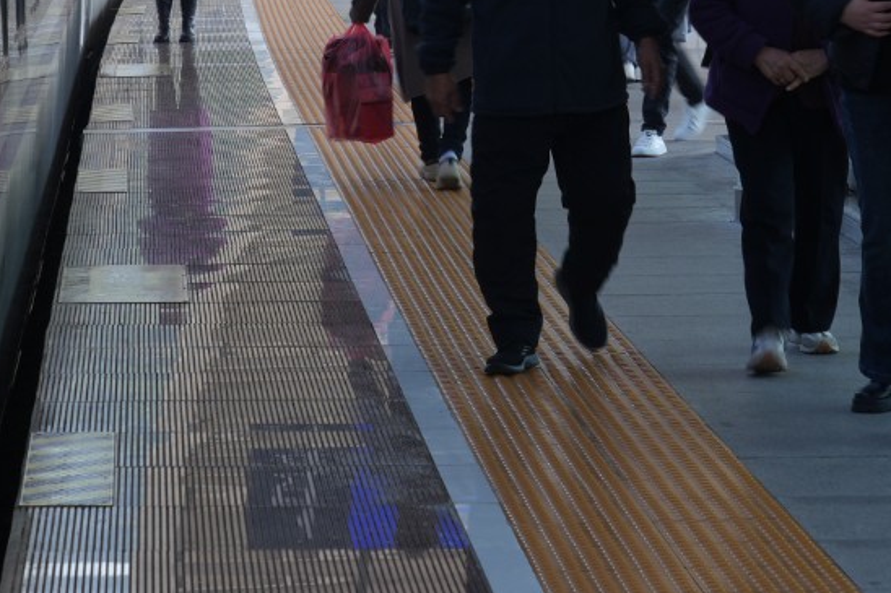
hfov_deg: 11.5
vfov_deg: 7.6
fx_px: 4404
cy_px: -127
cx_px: 556
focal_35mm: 178
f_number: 11
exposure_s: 1/30
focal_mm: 61
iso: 100
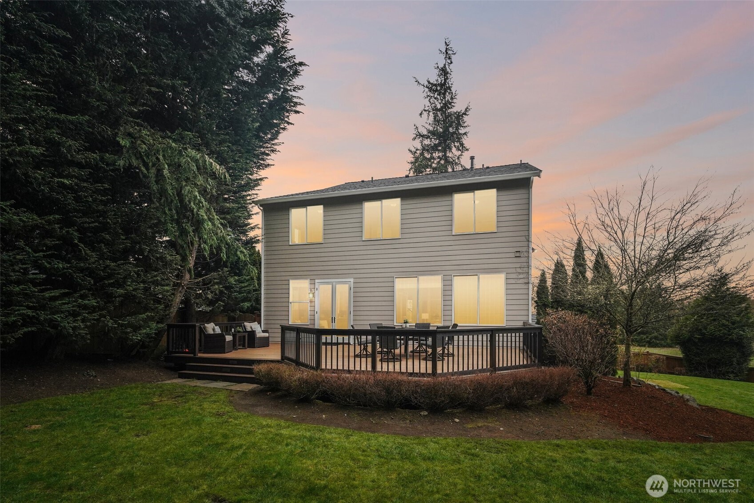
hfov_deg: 96.7
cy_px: 252
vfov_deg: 73.7
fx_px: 335
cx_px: 377
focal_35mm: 16
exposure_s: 1/500
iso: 1600
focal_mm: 16
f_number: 8
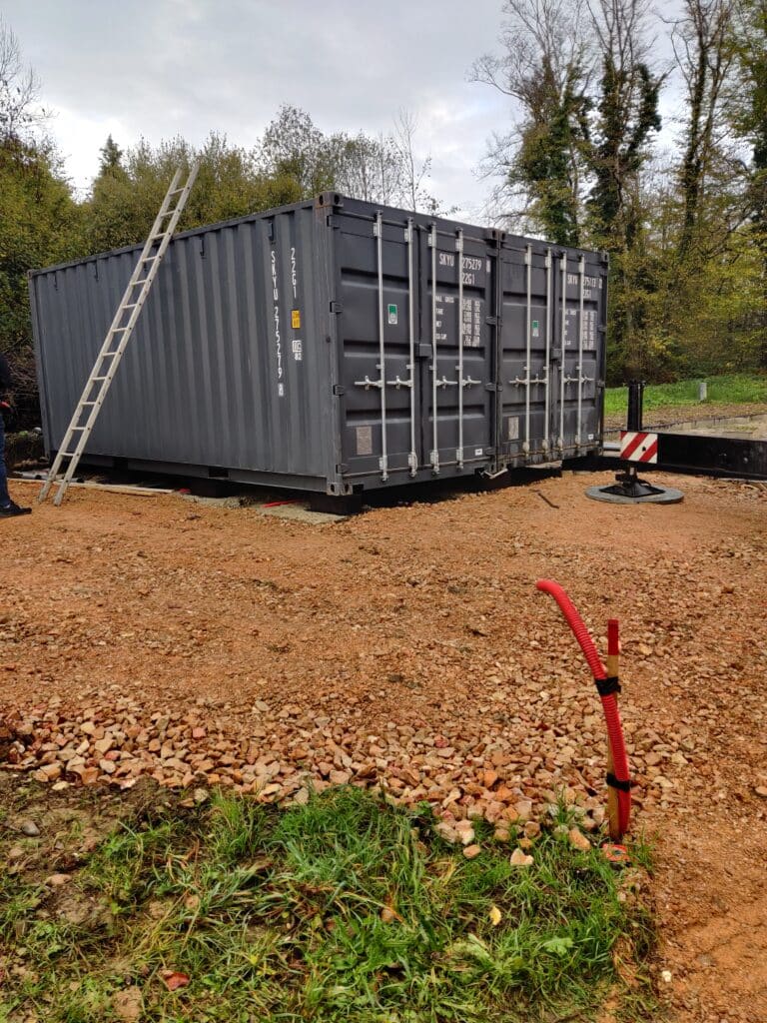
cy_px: 512
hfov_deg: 51.4
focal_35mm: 27
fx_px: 798
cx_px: 384
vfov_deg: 65.3
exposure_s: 1/149
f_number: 1.75
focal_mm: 4.75
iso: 100
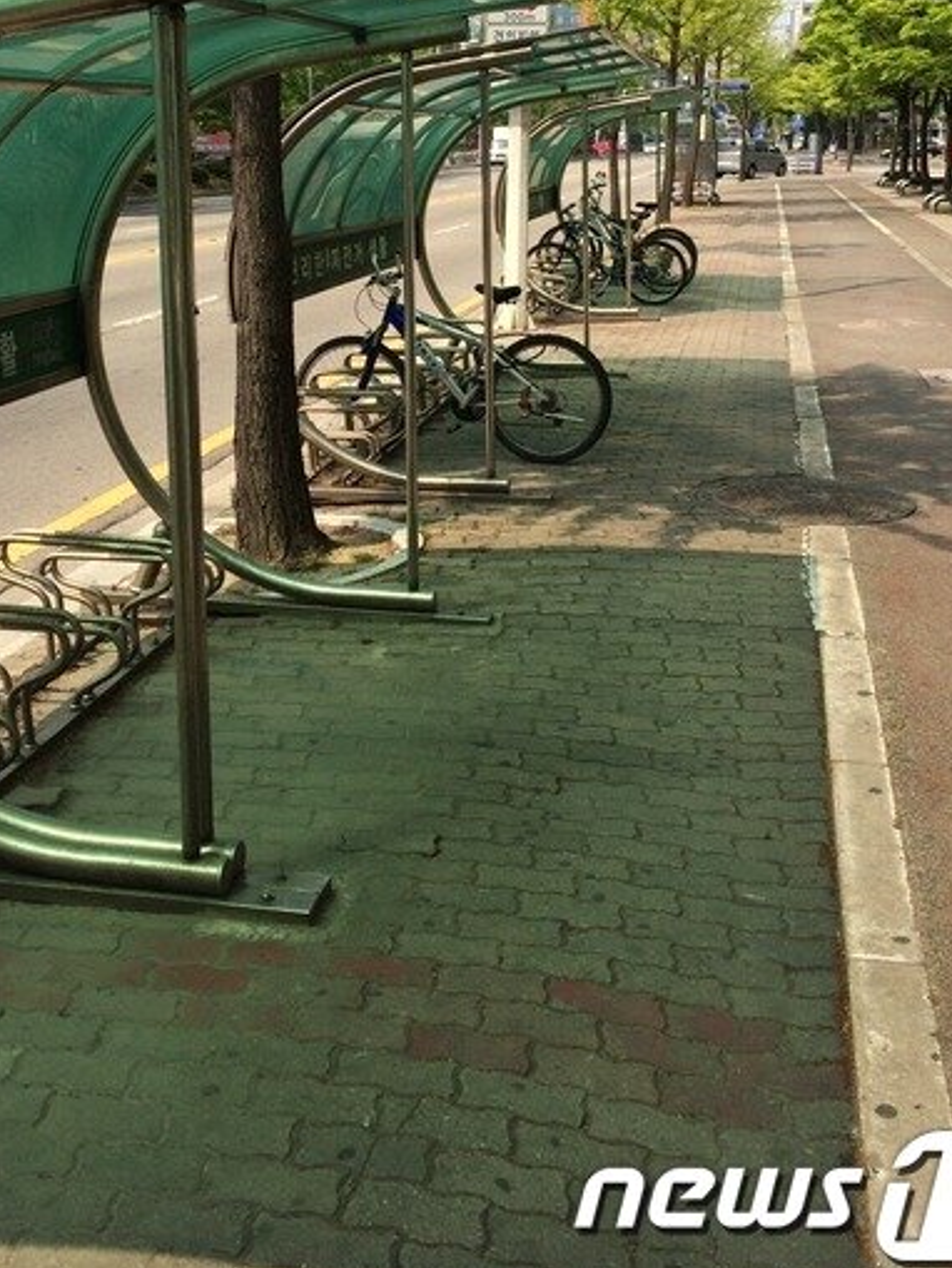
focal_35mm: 44
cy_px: 357
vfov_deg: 42.0
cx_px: 354
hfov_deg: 32.7
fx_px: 1613
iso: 32
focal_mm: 4.12
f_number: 2.2
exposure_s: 1/1709
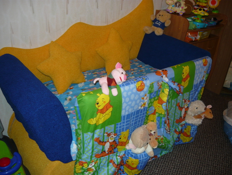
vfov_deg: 43.0
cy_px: 88
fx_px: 221
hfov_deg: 55.3
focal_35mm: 33
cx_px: 116
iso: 100
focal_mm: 5.5
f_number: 2.8
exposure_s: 1/30
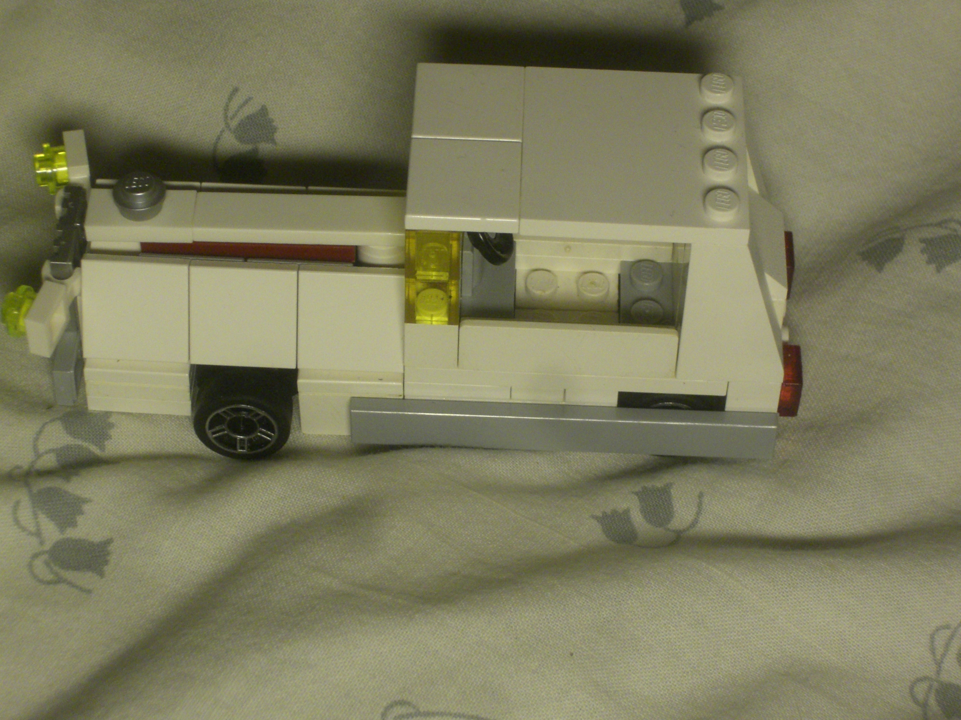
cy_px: 360
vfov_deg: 15.6
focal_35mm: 95
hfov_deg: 20.7
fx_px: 2637
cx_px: 480
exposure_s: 1/100
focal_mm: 15.75
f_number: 4.9
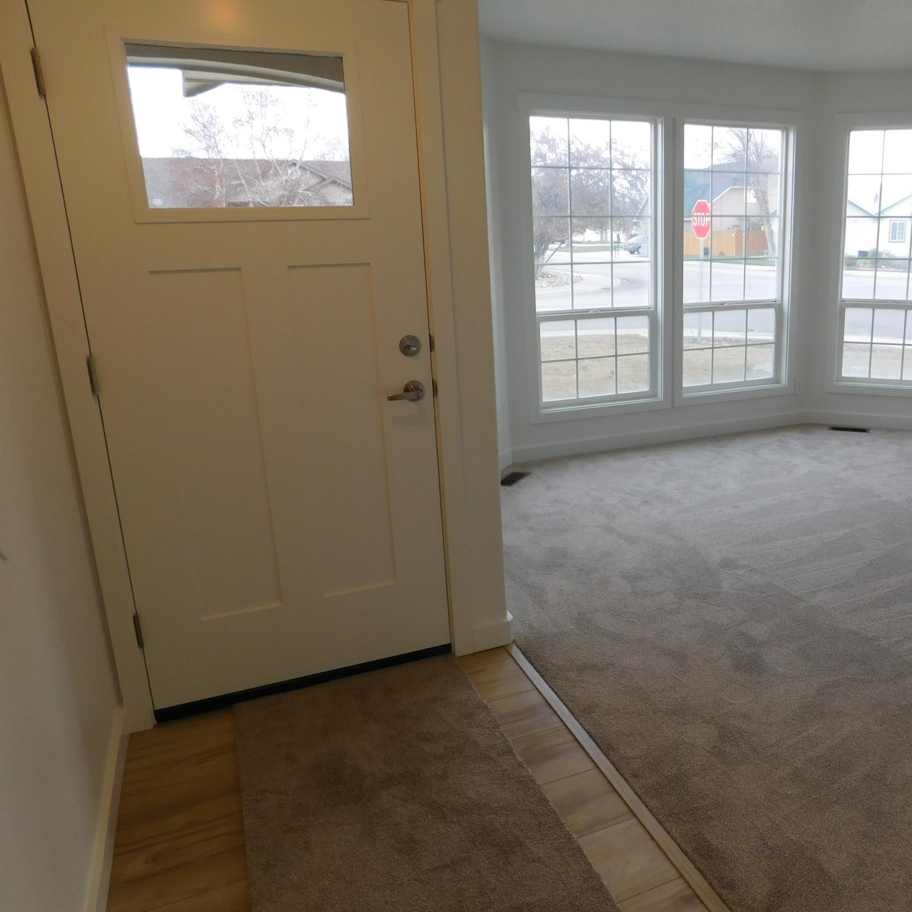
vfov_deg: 57.3
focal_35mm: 28
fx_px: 835
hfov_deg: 55.8
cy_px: 444
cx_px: 627
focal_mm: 4
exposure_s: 1/80
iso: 125
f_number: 3
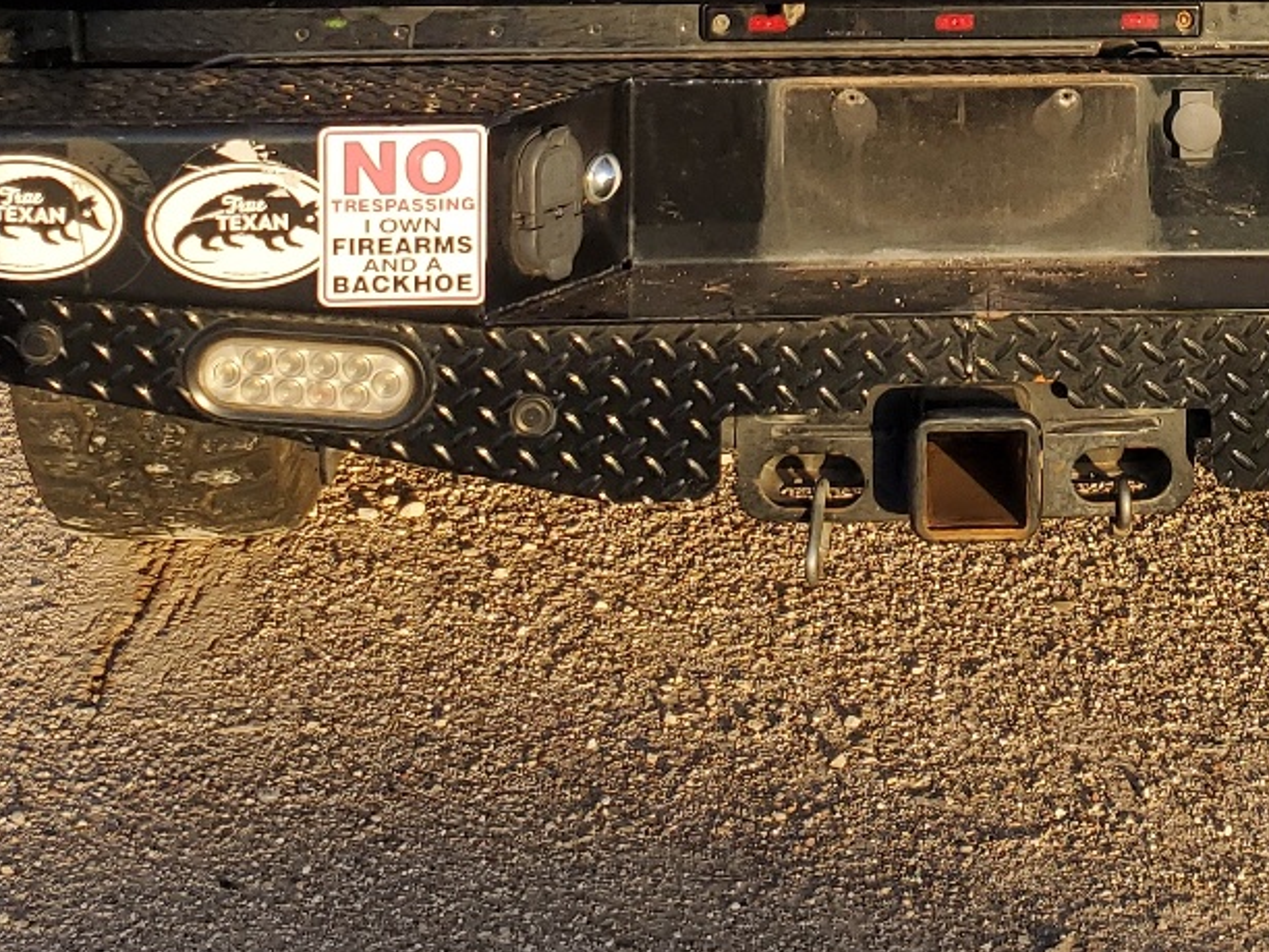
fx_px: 2493
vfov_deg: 20.1
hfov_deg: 28.1
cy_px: -230
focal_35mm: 68
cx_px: 960
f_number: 1.5
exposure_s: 1/1000
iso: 50
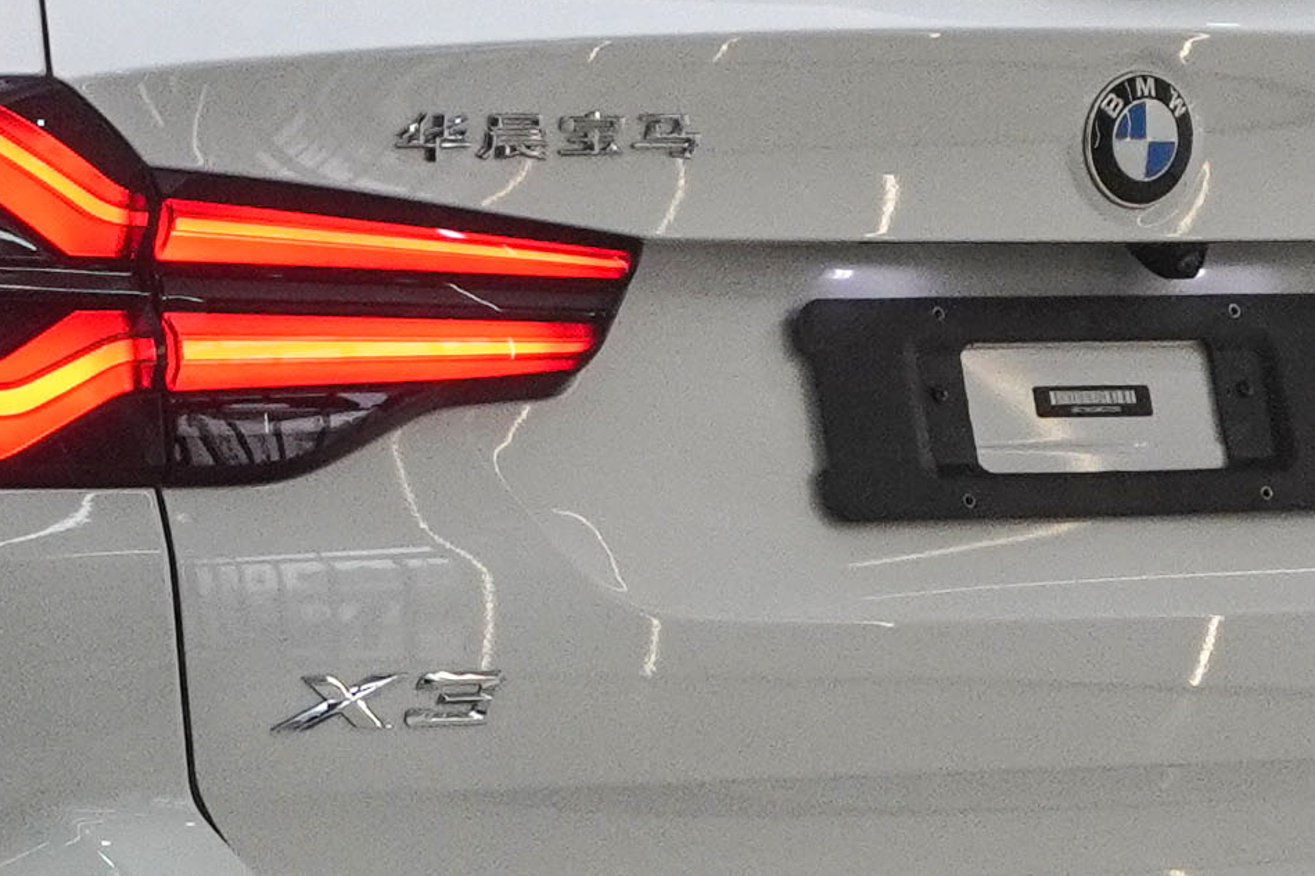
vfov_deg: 5.0
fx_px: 10047
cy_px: 248
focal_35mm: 275
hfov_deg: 7.4
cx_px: -281
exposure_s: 1/80
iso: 640
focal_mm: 29
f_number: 6.3
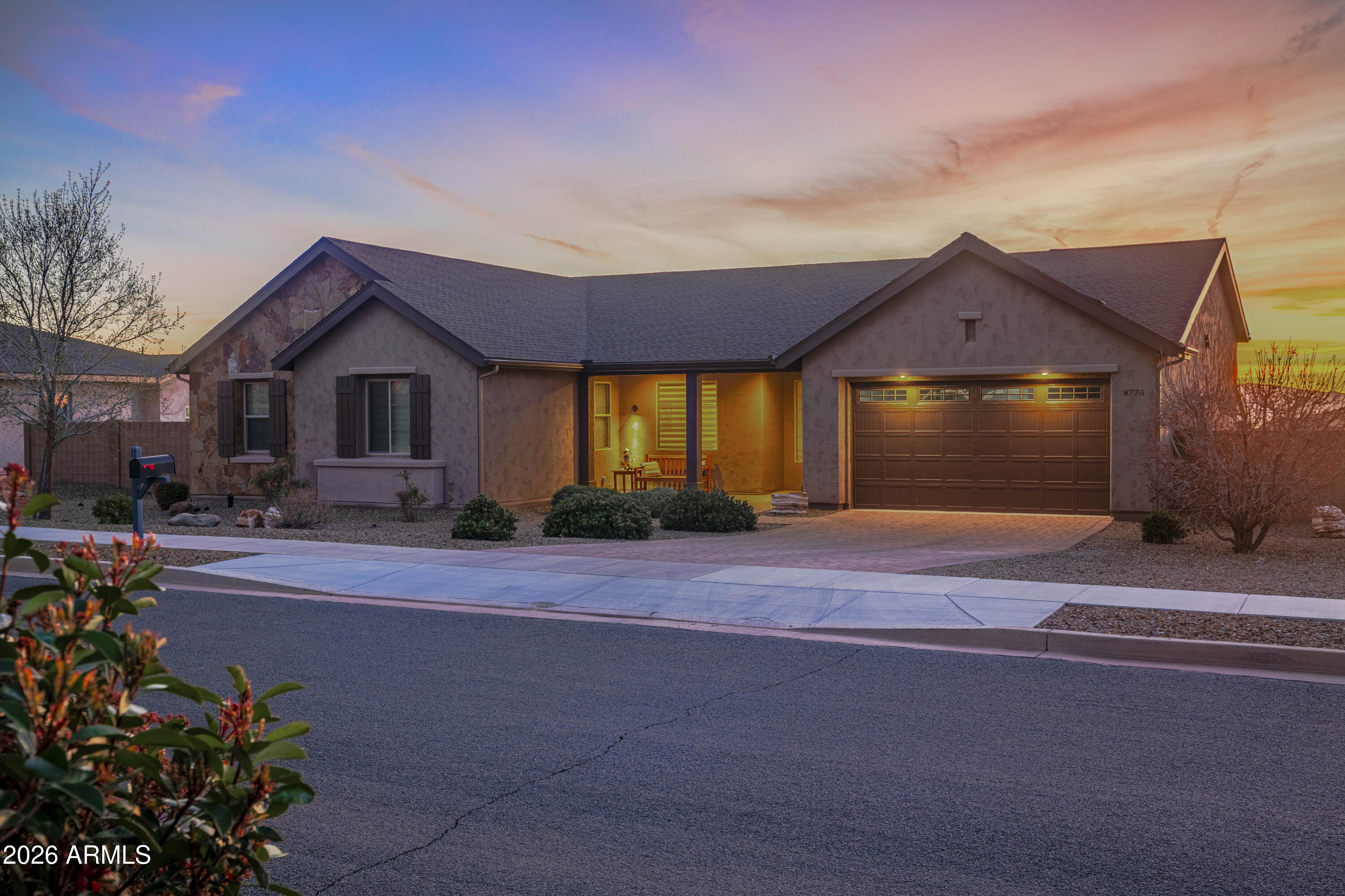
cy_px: 448
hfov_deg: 51.9
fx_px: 1382
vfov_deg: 35.9
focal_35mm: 37
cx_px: 672
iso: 250
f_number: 7.1
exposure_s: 1/15
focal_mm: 37
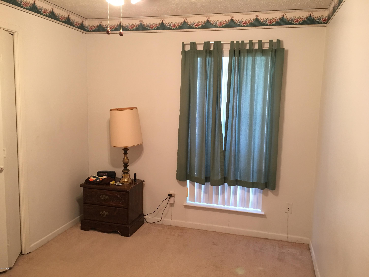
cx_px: 184
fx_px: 309
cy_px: 138
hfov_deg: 61.7
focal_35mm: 29
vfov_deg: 48.2
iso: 80
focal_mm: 4.15
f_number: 2.2
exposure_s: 1/15
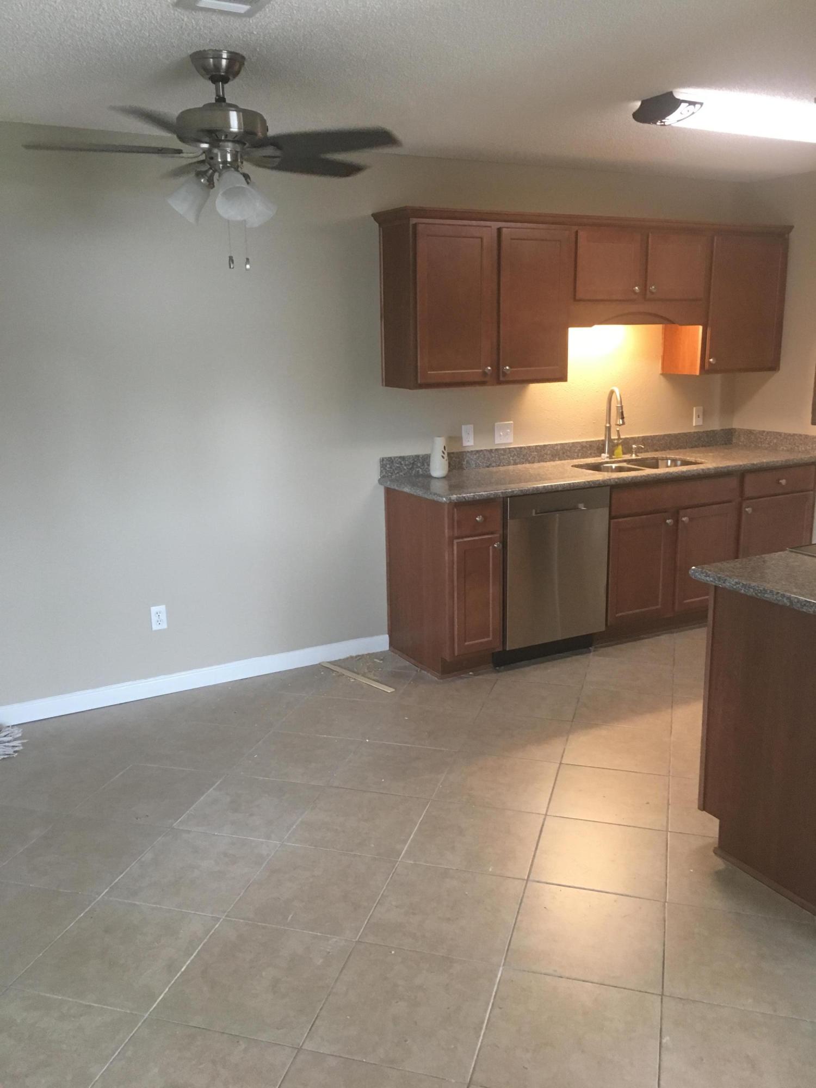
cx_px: 408
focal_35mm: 29
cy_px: 544
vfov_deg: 61.7
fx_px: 911
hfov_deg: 48.2
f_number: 2.2
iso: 125
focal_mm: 4.15
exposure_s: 1/30
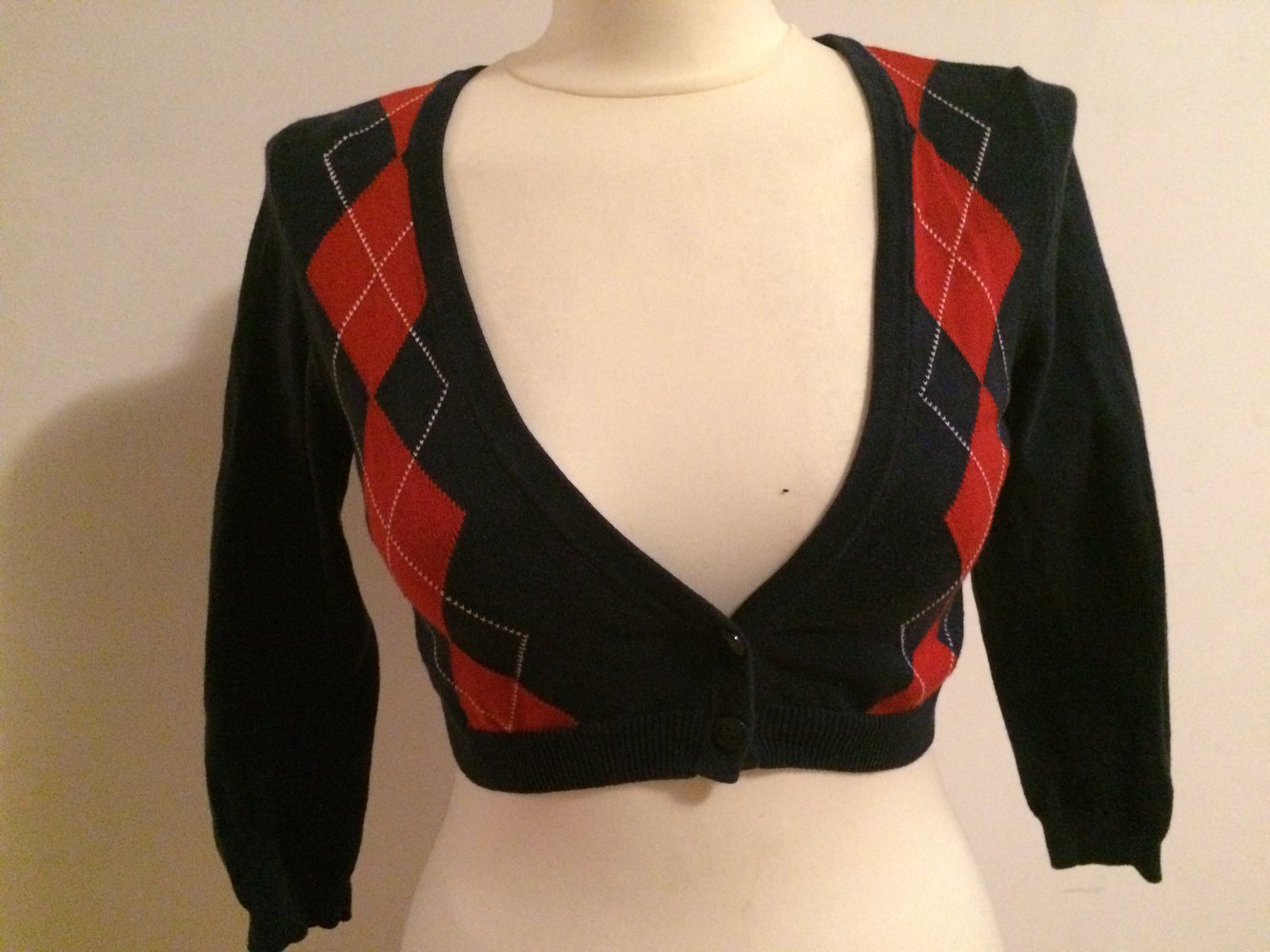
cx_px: 635
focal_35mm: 29
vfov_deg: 48.2
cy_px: 476
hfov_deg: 61.7
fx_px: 1064
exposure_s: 1/17
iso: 500
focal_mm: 4.15
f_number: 2.2
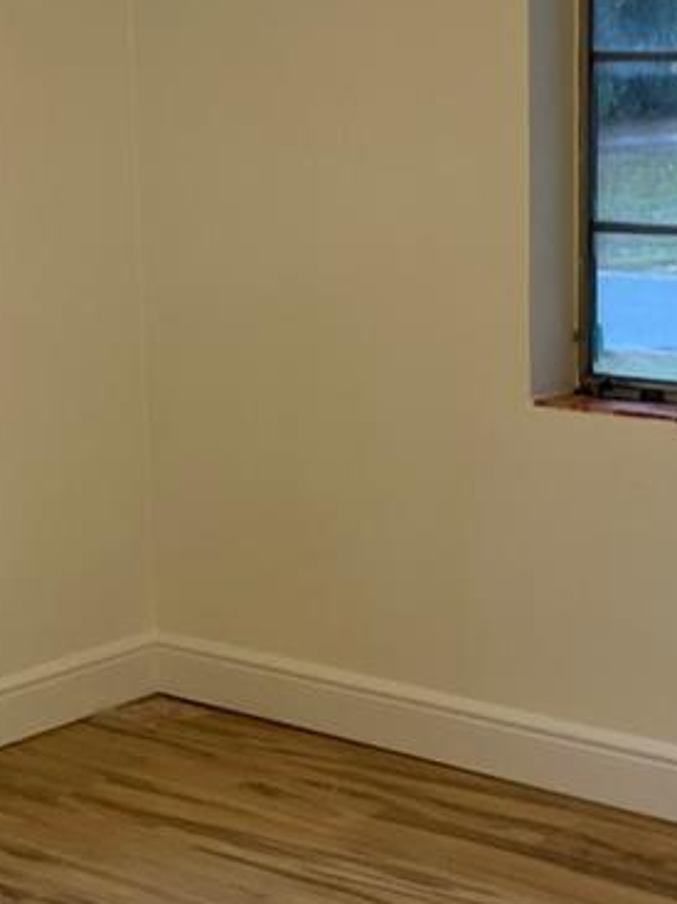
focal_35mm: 85
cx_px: 145
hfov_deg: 17.2
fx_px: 2218
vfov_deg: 23.0
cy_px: 362
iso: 64
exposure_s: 1/60
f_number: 1.8
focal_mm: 4.25
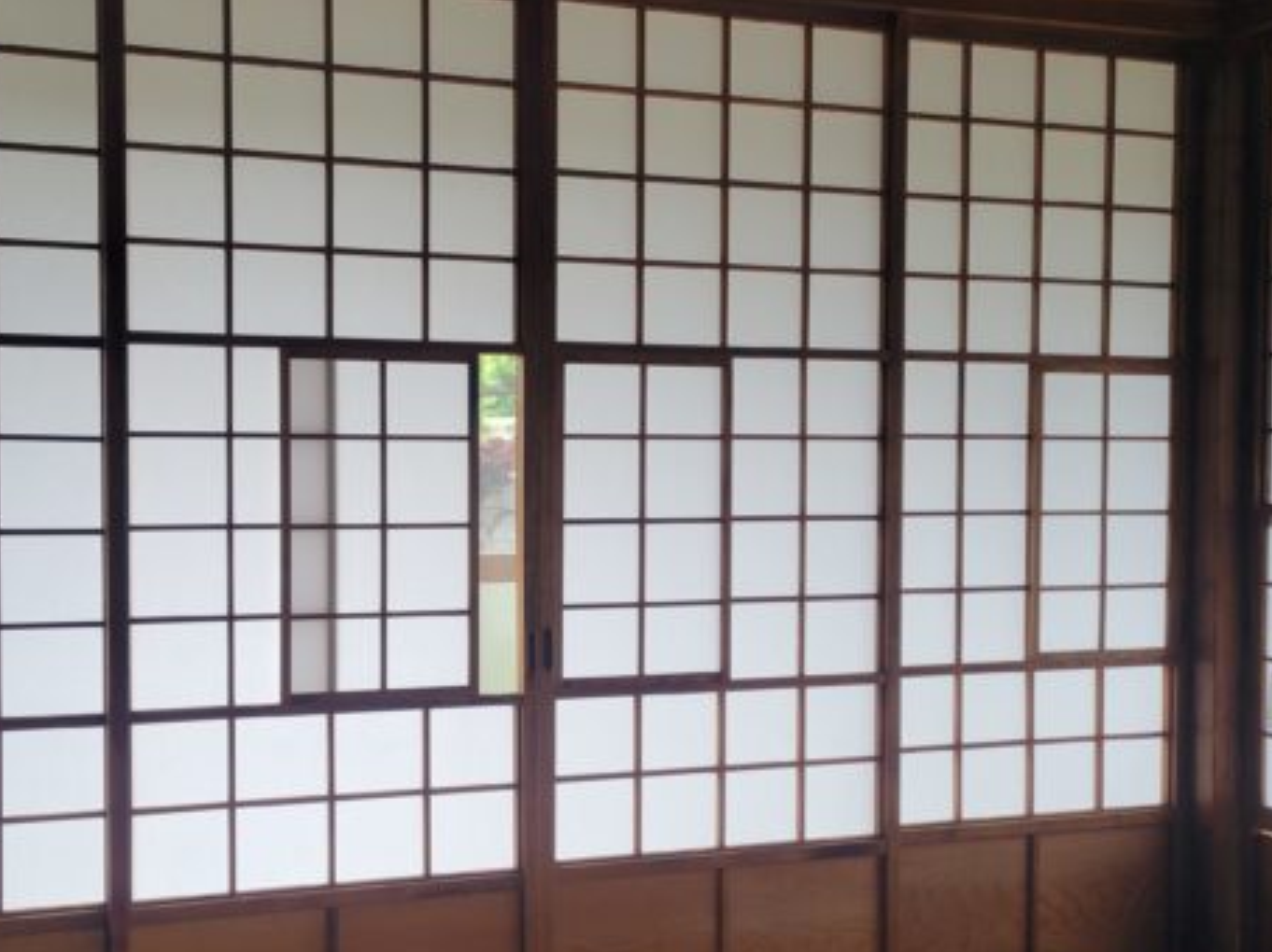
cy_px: 532
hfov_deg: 42.3
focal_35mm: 44
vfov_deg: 32.8
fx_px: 1616
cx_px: 406
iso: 200
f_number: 1.8
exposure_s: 1/100
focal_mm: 5.4
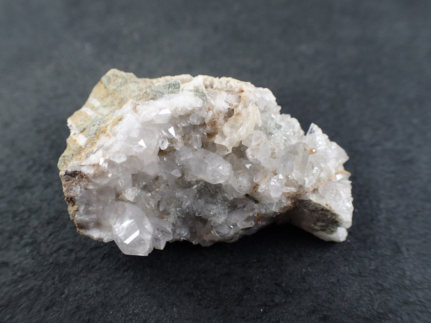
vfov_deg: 46.8
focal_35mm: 30
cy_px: 162
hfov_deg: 60.0
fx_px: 374
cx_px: 216
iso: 100
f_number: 2.3
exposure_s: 1/125
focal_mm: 5.5
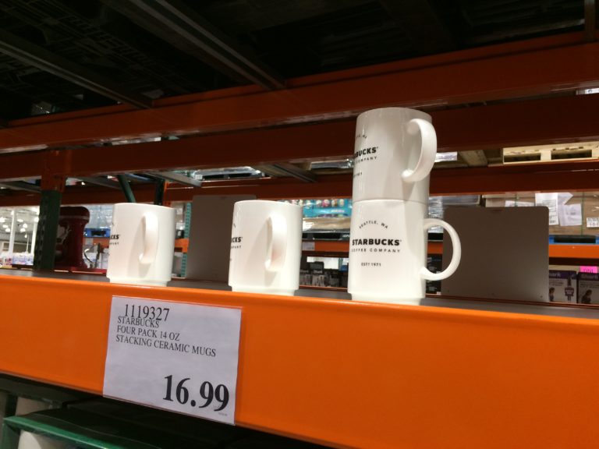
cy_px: 224
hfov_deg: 61.7
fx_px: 502
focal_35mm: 29
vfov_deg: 48.2
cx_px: 300
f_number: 2.2
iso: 100
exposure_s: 1/33
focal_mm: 4.15
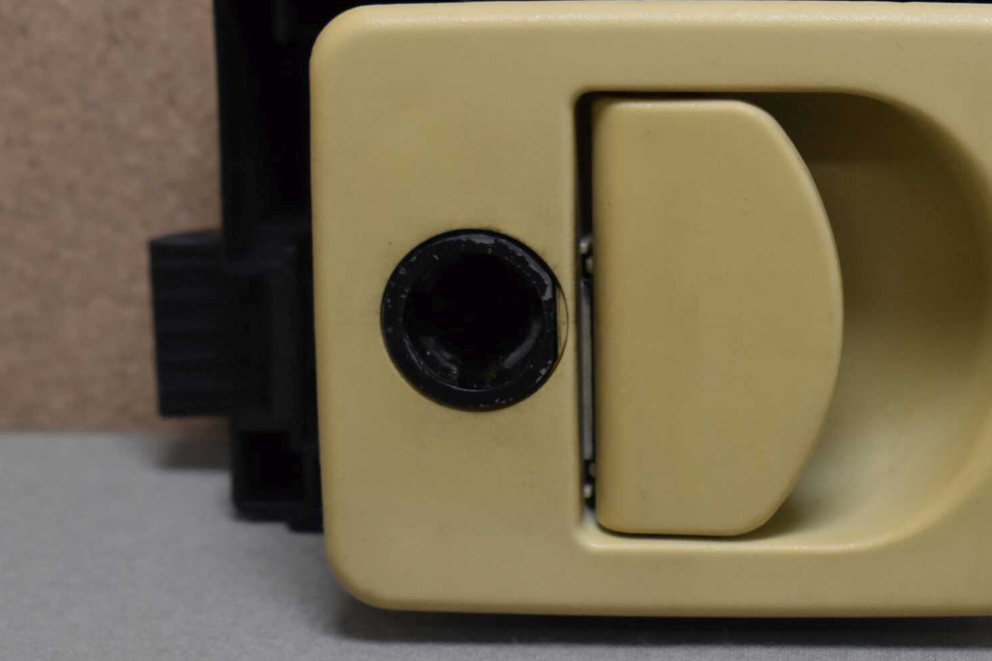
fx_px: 3720
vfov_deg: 10.2
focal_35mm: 135
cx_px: 732
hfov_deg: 15.1
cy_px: 348
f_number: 5.6
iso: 800
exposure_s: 1/200
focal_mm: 52
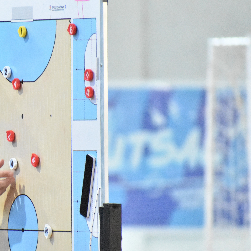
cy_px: 123
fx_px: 6005
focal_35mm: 732
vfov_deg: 2.4
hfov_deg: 2.4
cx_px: -5
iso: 12800
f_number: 6.3
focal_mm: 270
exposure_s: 1/250
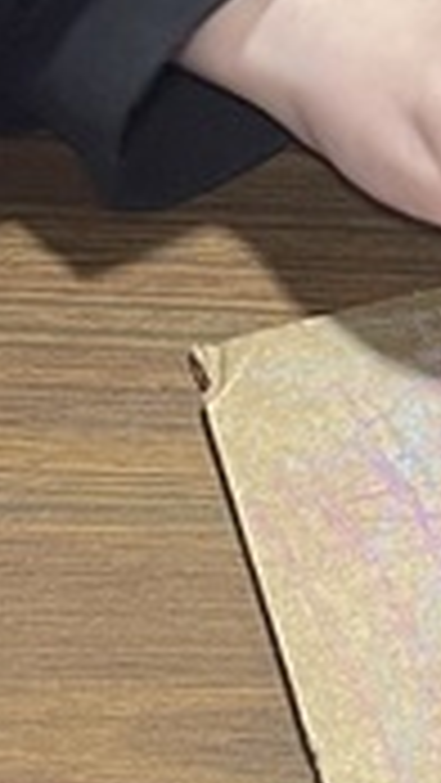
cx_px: 990
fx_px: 3323
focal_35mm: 160
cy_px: 346
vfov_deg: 13.4
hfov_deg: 7.2
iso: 125
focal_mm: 5.1
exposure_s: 1/60
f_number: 1.6
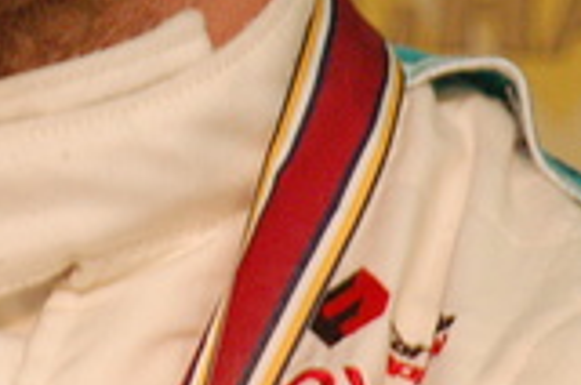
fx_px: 20729
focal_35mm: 1287
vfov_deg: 1.1
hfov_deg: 1.6
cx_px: 29
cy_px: -149
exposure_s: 1/125
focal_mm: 190
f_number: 8
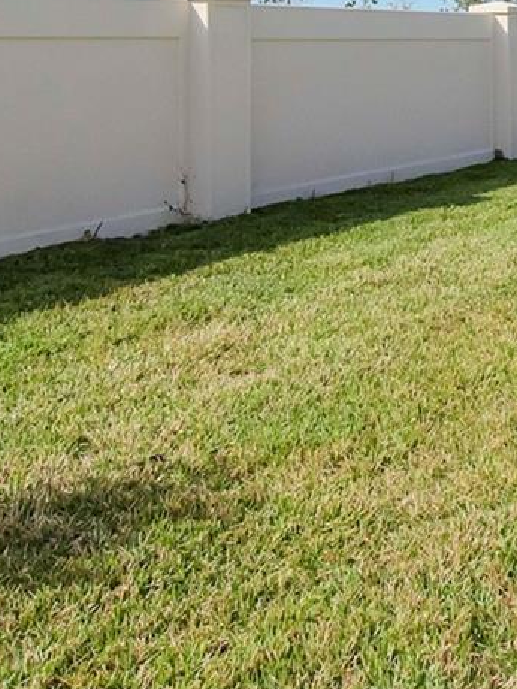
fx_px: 995
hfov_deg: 27.0
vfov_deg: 34.8
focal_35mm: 50
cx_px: 554
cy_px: 7
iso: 800
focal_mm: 10
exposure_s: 1/3200
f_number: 9
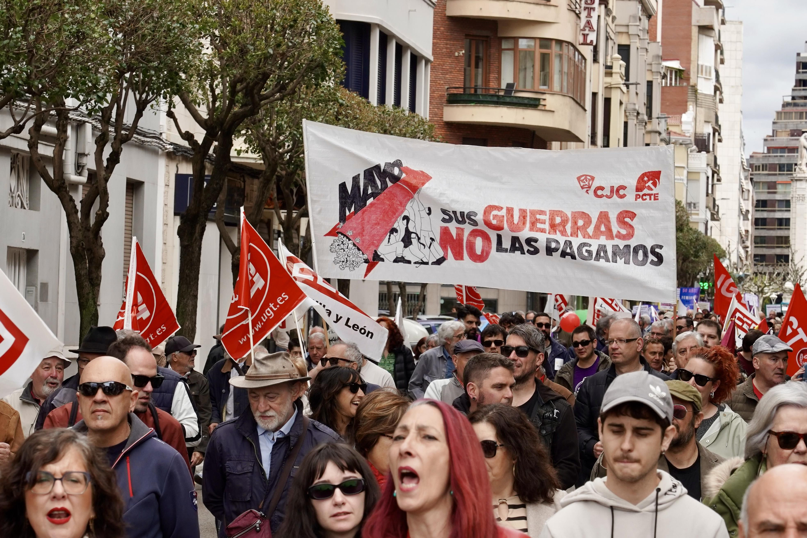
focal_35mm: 157
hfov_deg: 13.1
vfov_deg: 8.7
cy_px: 269
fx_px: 3519
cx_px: 404
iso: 640
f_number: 11
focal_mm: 105
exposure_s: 1/320
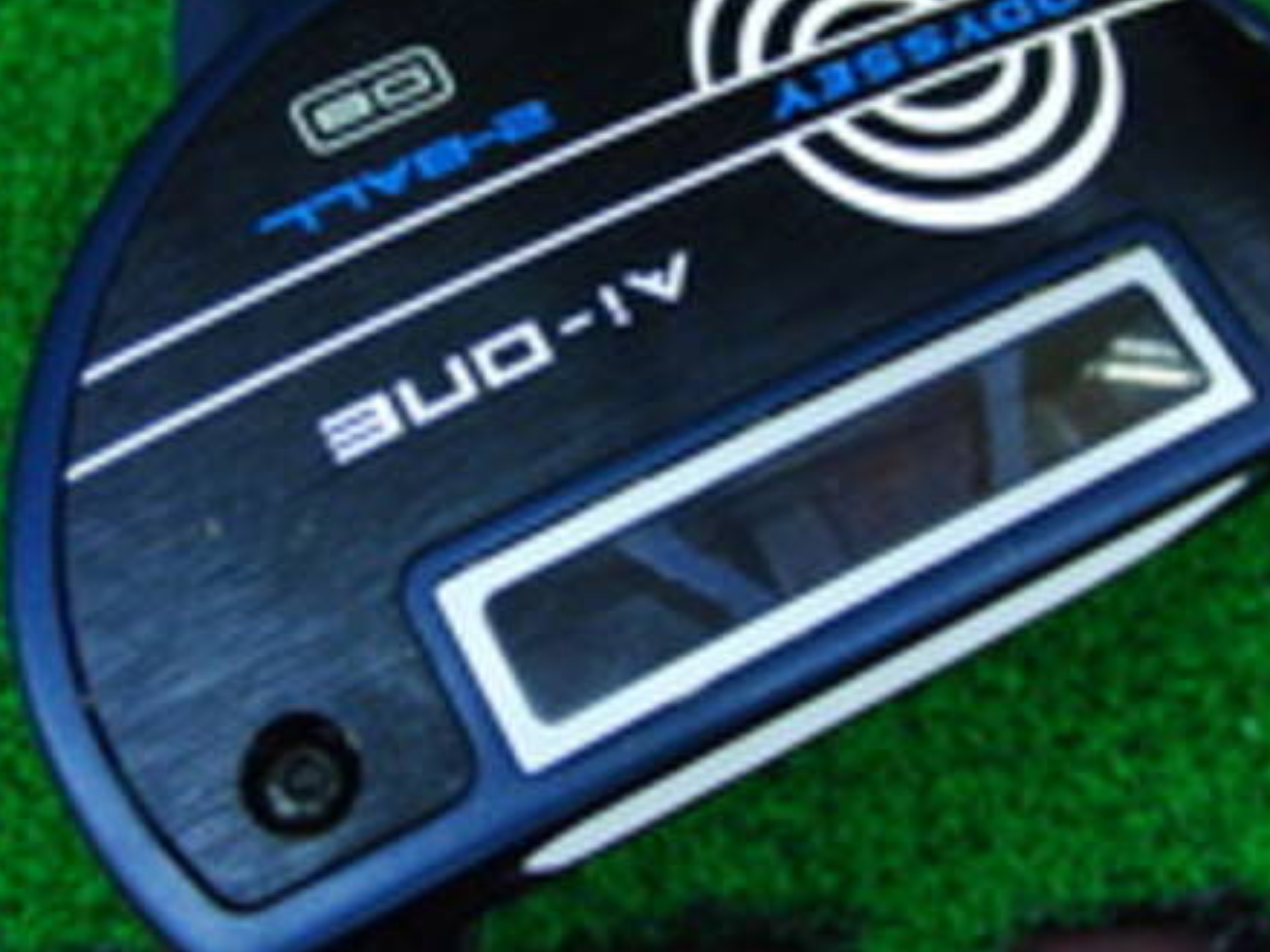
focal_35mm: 54
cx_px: 654
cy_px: 263
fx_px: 1981
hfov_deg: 35.5
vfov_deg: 26.7
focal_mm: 6.42
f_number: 3.6
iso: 400
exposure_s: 1/60
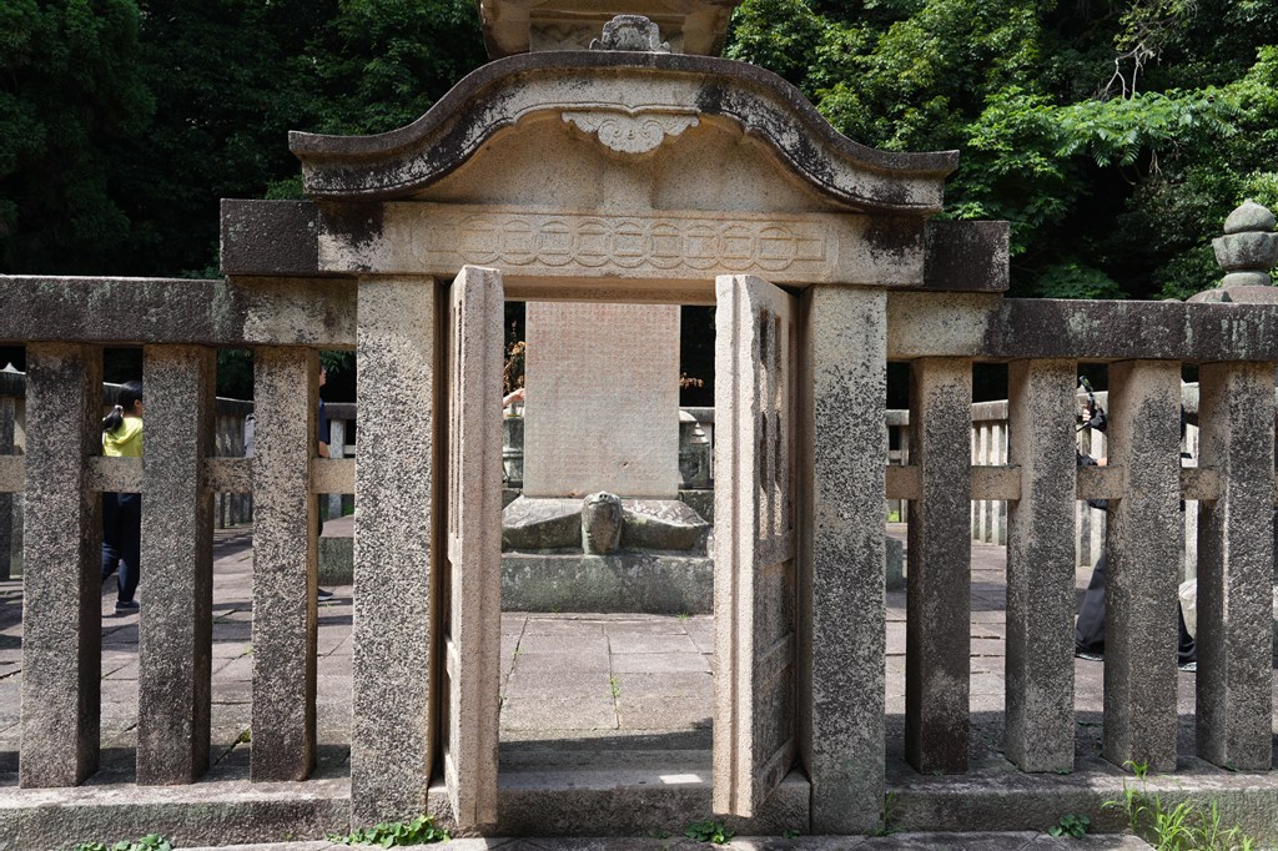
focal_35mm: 27
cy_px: 426
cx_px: 639
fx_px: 958
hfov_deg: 67.4
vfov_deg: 47.9
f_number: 4.5
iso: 100
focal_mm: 27
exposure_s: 1/250
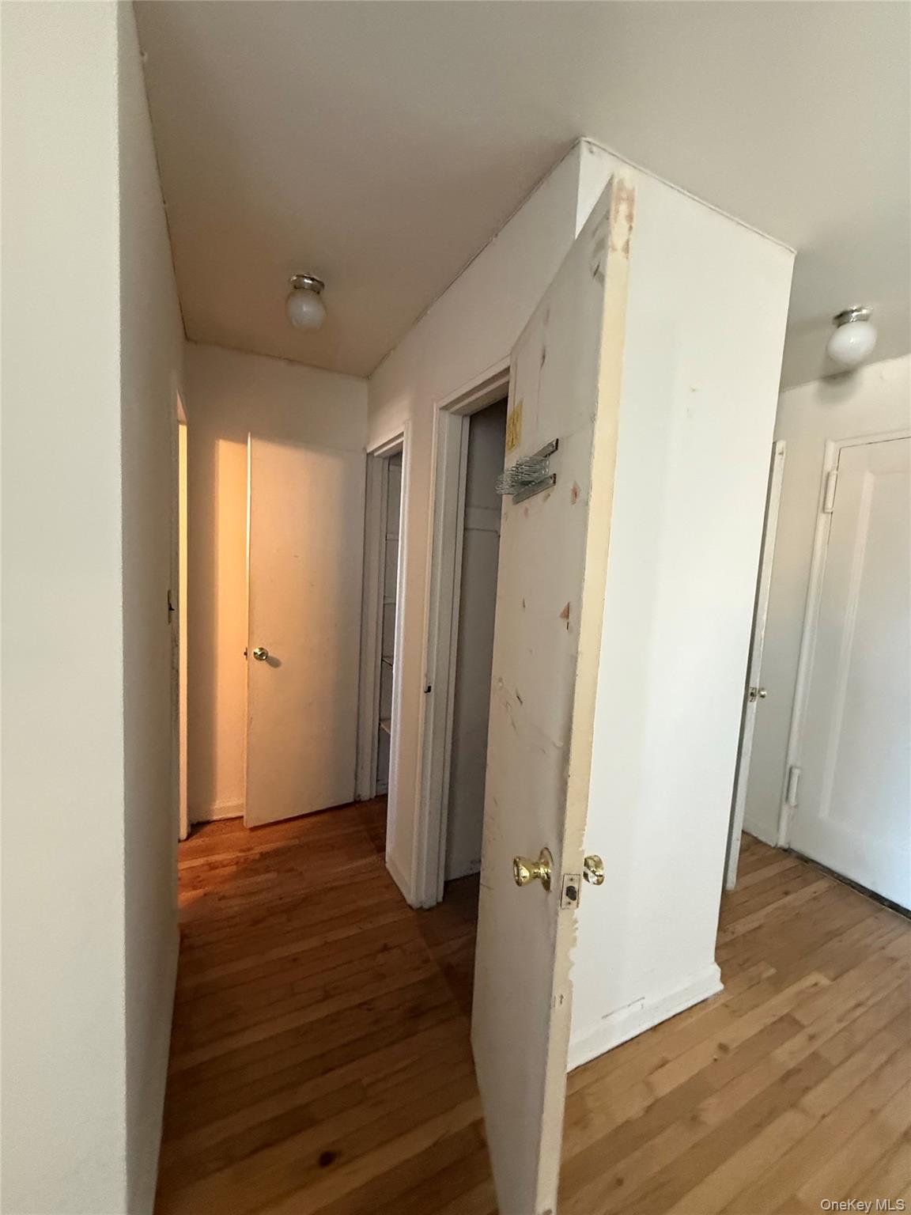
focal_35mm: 14
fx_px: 491
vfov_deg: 102.1
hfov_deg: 85.7
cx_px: 456
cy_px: 608
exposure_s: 1/60
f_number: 2.2
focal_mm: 2.22
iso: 640
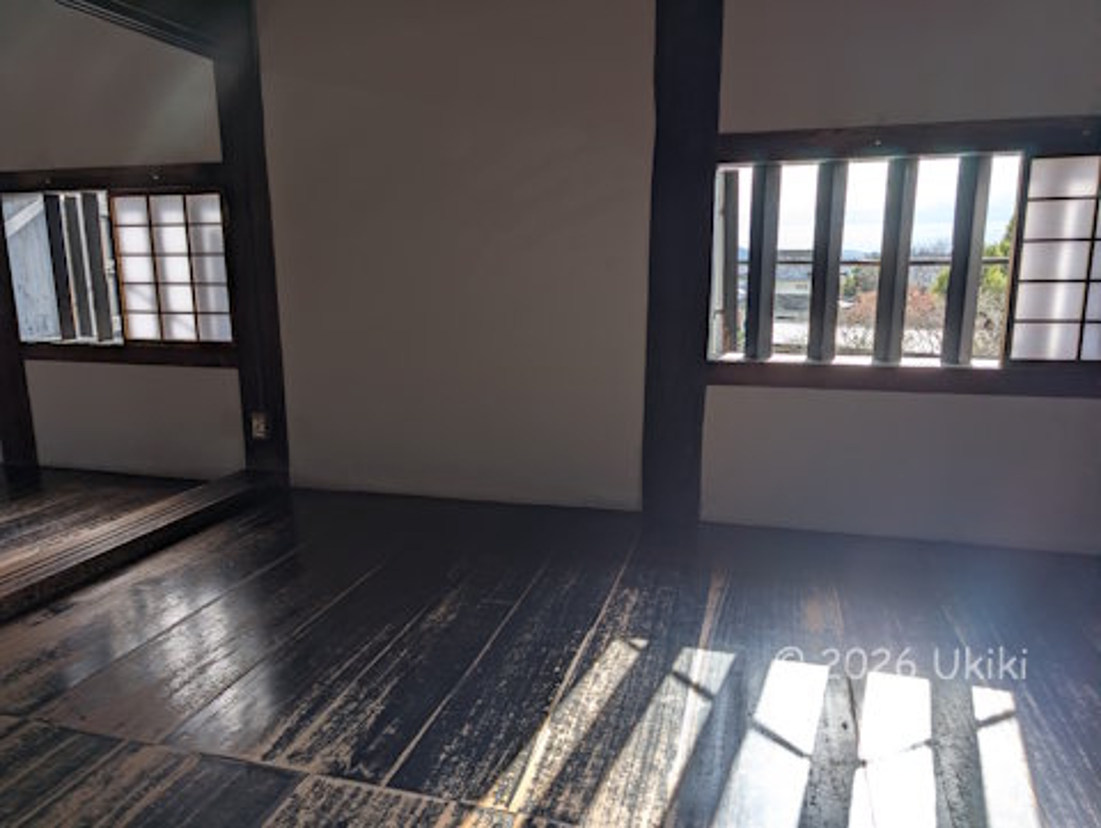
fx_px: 764
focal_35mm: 24
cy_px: 414
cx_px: 550
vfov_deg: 56.9
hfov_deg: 71.5
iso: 16
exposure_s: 1/286
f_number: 1.68
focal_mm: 6.9
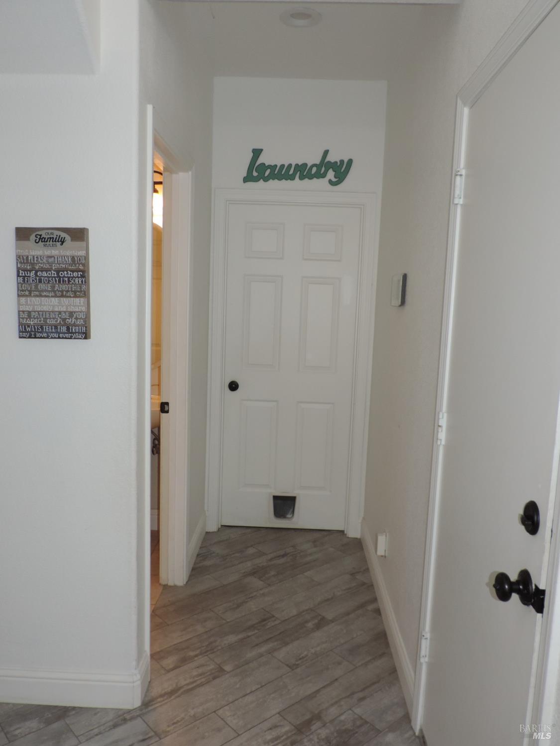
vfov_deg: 63.4
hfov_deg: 49.7
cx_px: 280
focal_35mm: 28
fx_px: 604
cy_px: 373
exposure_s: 1/30
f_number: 3.1
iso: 200
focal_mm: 4.9
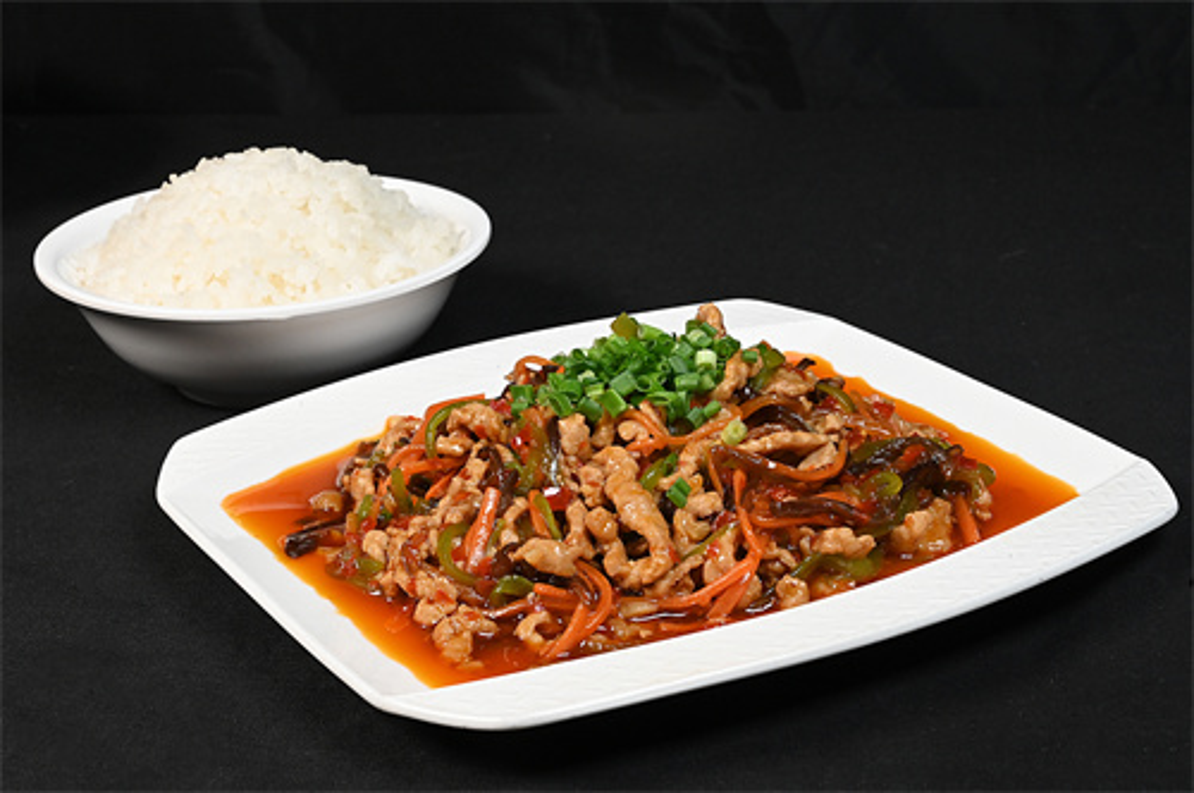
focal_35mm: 67
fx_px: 2219
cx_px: 597
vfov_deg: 20.3
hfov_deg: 30.1
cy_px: 396
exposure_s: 1/30
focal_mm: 67
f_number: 22
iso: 2500
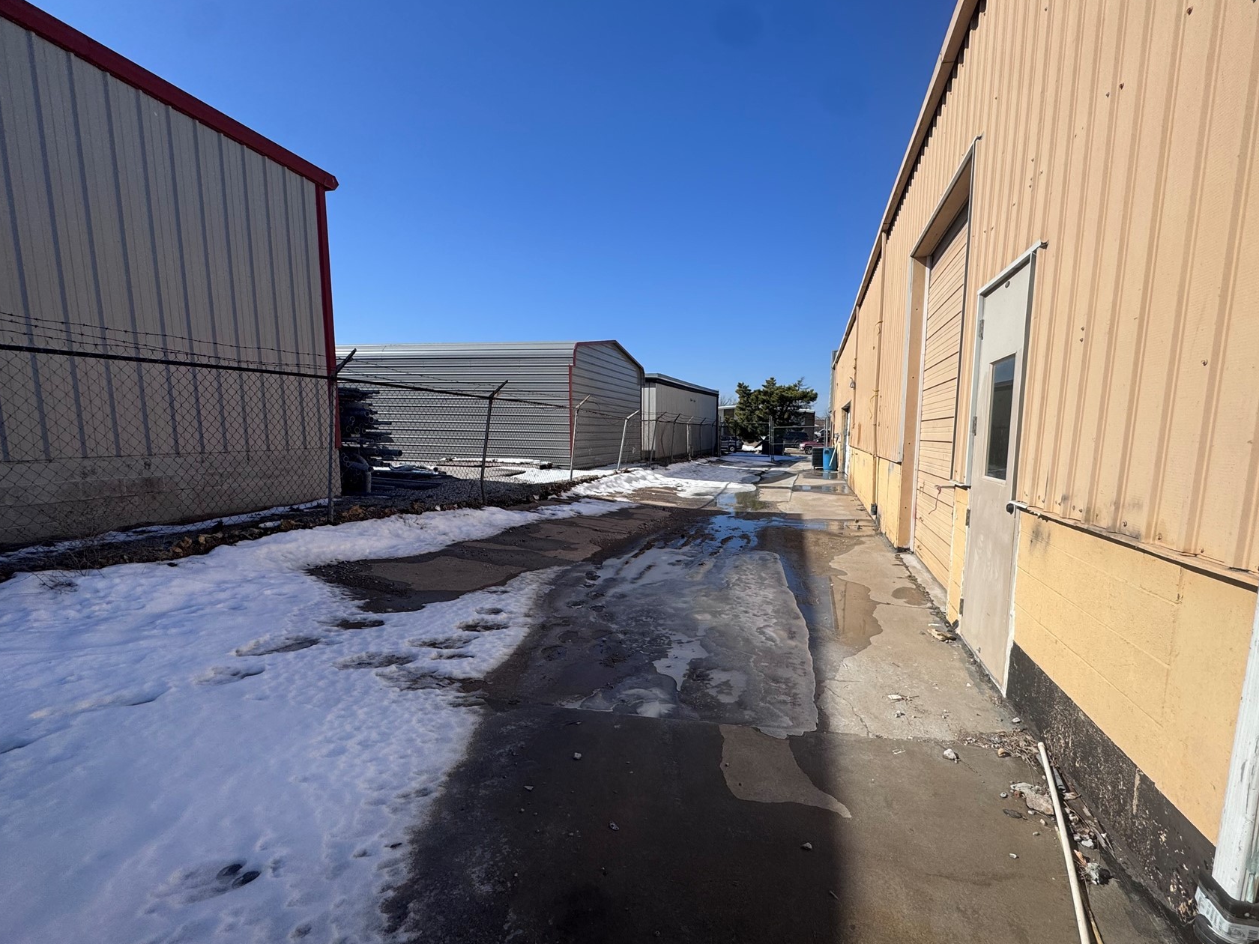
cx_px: 697
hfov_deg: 94.1
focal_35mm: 16
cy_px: 506
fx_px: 582
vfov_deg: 78.0
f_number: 2.2
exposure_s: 1/2985
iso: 50
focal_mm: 2.22
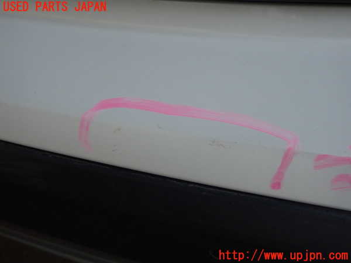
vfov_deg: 46.8
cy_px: 132
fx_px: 304
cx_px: 176
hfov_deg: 60.0
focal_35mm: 30
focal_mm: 5.4
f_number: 2.3
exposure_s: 1/30
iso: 250
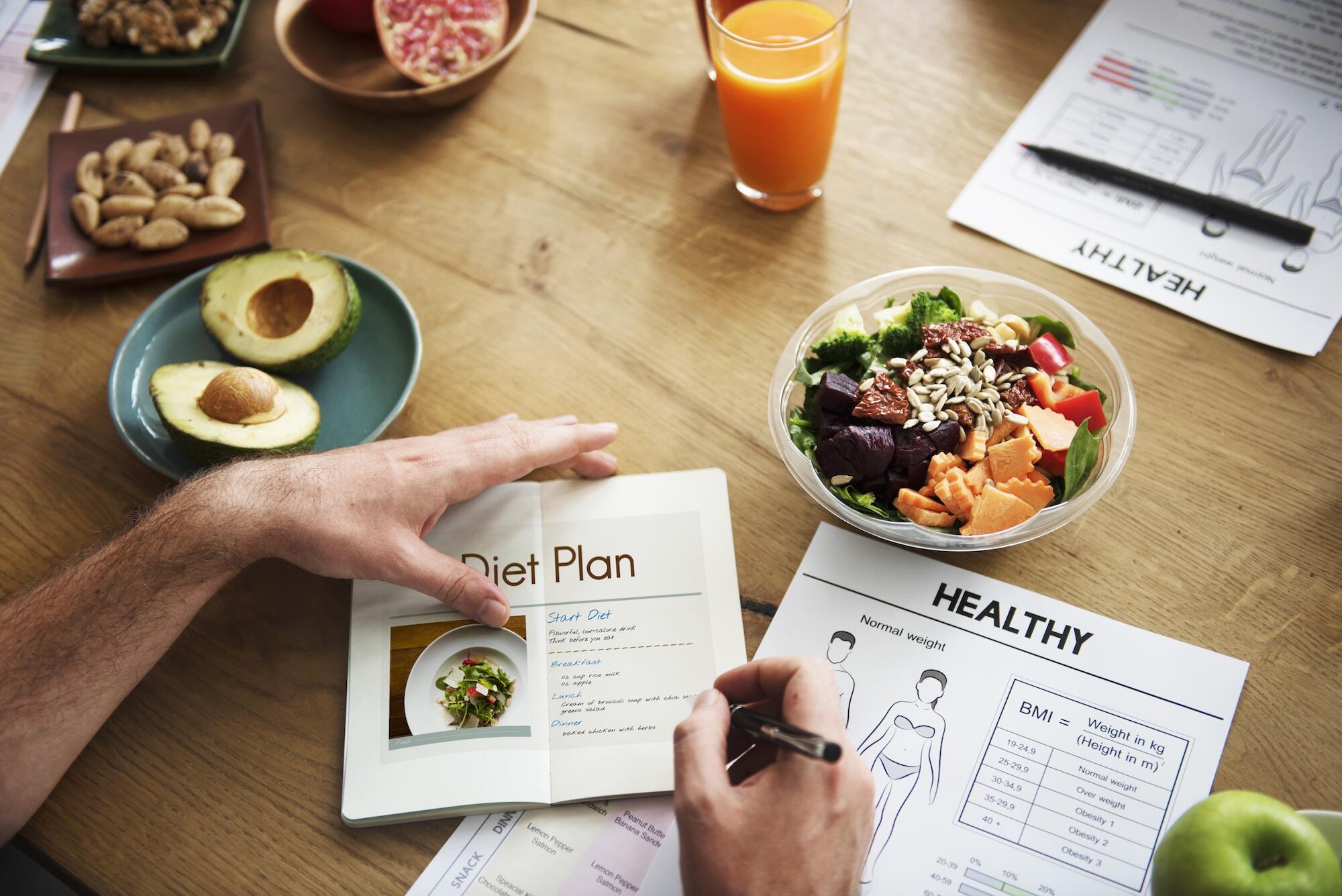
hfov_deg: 39.6
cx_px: 671
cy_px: 448
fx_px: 1864
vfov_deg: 27.0
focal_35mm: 50
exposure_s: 1/160
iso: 200
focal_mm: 50
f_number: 2.8
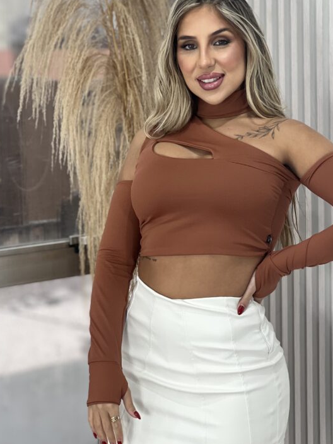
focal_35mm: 102
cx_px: 213
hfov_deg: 14.5
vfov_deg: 19.3
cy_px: 222
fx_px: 1308
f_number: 2.8
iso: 100
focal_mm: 9
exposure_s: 1/120
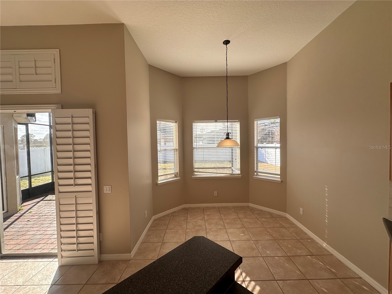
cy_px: 147
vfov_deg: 85.7
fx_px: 159
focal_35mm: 14
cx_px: 196
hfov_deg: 102.1
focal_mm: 2.22
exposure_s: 1/302
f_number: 2.2
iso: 40
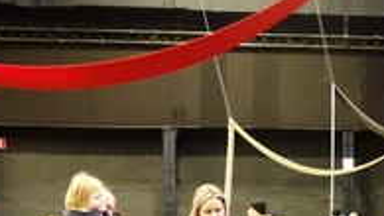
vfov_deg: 9.2
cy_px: 320
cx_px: 437
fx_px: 1314
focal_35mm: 129
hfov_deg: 16.1
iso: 1250
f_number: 2.8
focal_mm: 14.75
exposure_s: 1/60
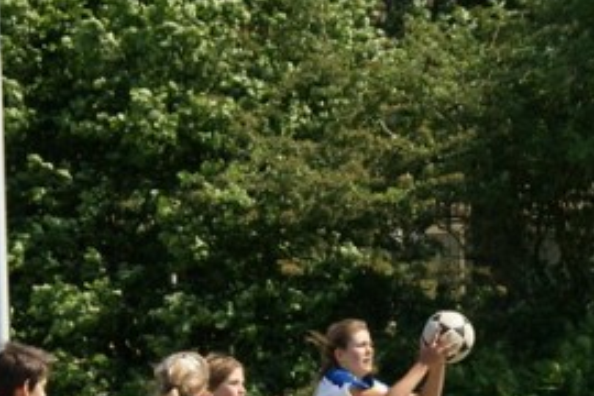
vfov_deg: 5.7
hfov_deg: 8.5
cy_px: 331
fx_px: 3984
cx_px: 416
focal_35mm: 241
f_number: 6.3
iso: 200
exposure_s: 1/400
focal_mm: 55
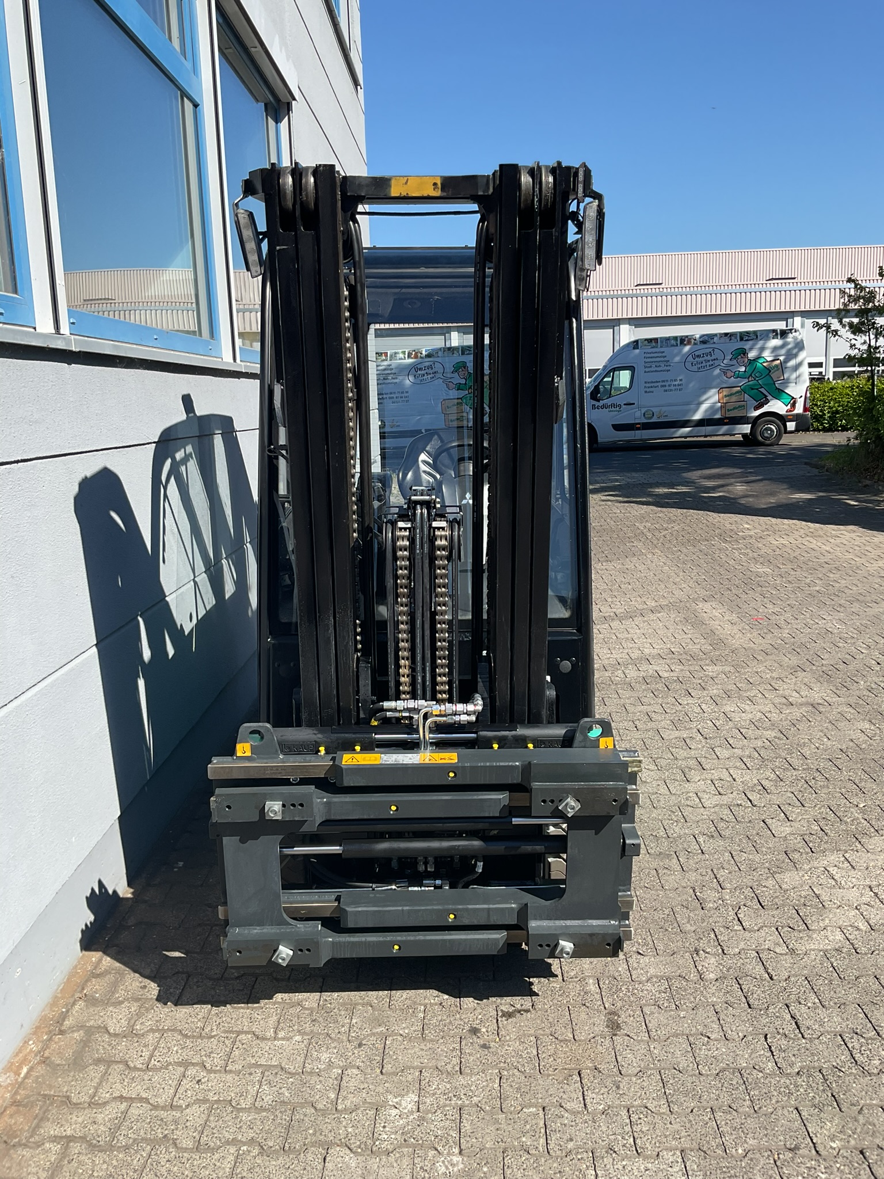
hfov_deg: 48.2
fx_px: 987
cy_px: 590
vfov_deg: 61.7
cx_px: 442
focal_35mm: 29
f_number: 1.8
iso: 16
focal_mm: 3
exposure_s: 1/1221
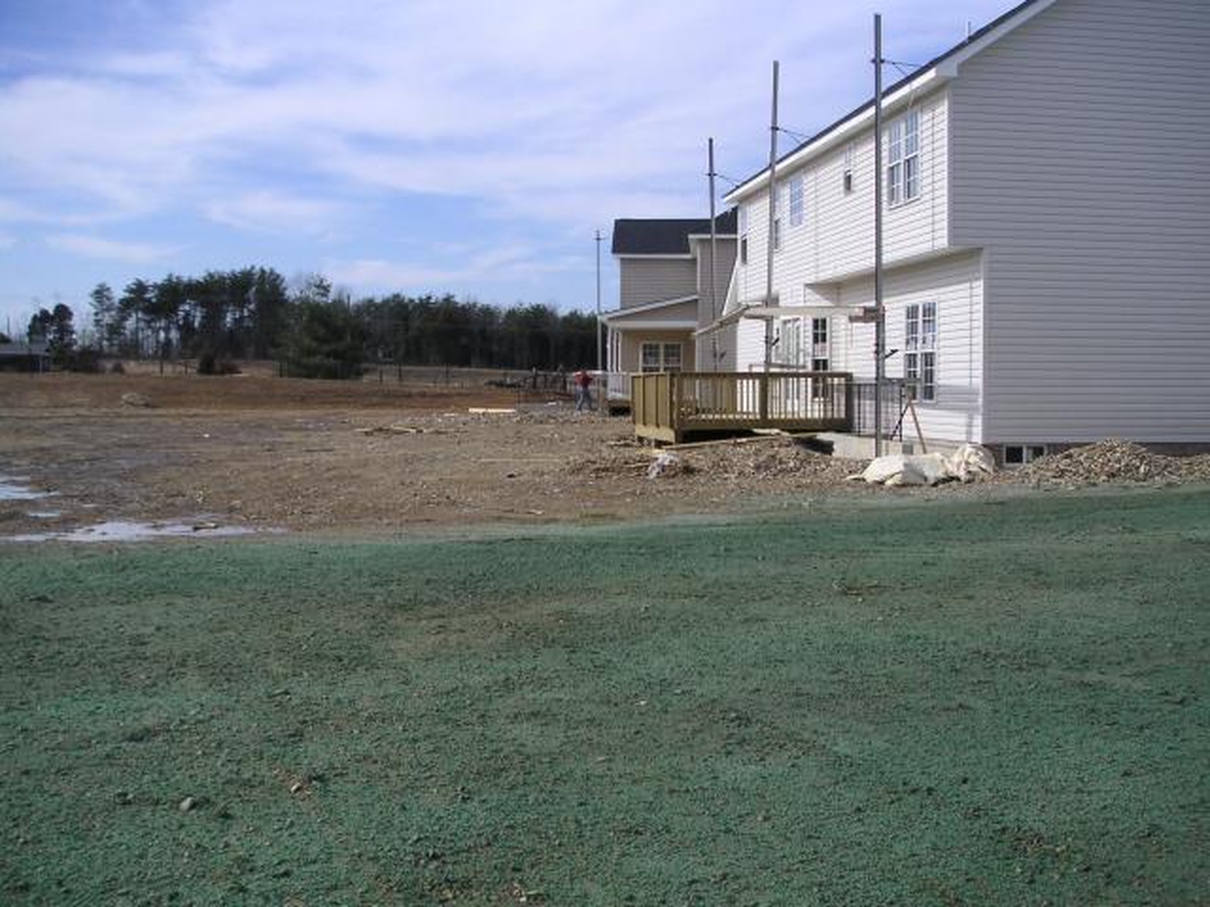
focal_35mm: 38
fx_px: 1328
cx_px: 605
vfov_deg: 37.7
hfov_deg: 49.0
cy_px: 454
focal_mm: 6
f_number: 6.7
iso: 50
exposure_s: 1/180
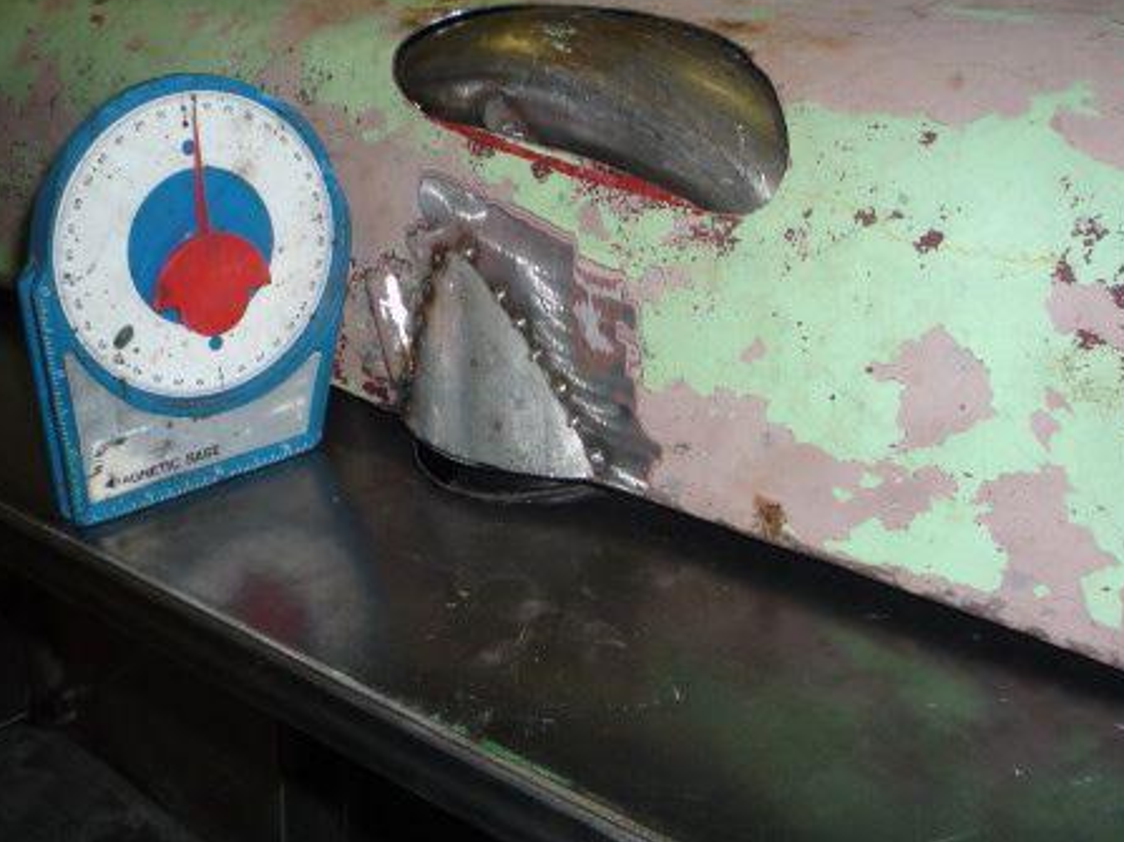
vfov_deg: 33.6
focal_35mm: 43
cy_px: 442
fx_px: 1396
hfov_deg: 43.8
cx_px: 591
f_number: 3.3
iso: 100
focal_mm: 5.2
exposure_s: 1/30
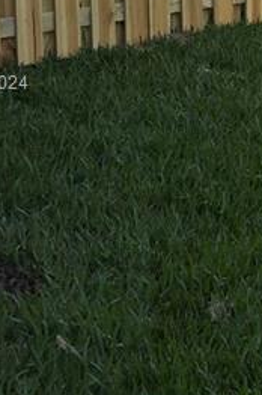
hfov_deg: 10.5
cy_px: 84
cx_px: 431
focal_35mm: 124
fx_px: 1357
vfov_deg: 16.4
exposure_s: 1/1488
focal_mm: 5.7
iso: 50
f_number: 1.5
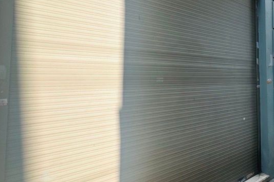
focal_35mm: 28
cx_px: 250
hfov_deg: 55.9
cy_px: 65
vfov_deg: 45.8
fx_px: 213
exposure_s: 1/173
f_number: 2.2
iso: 40
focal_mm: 2.22
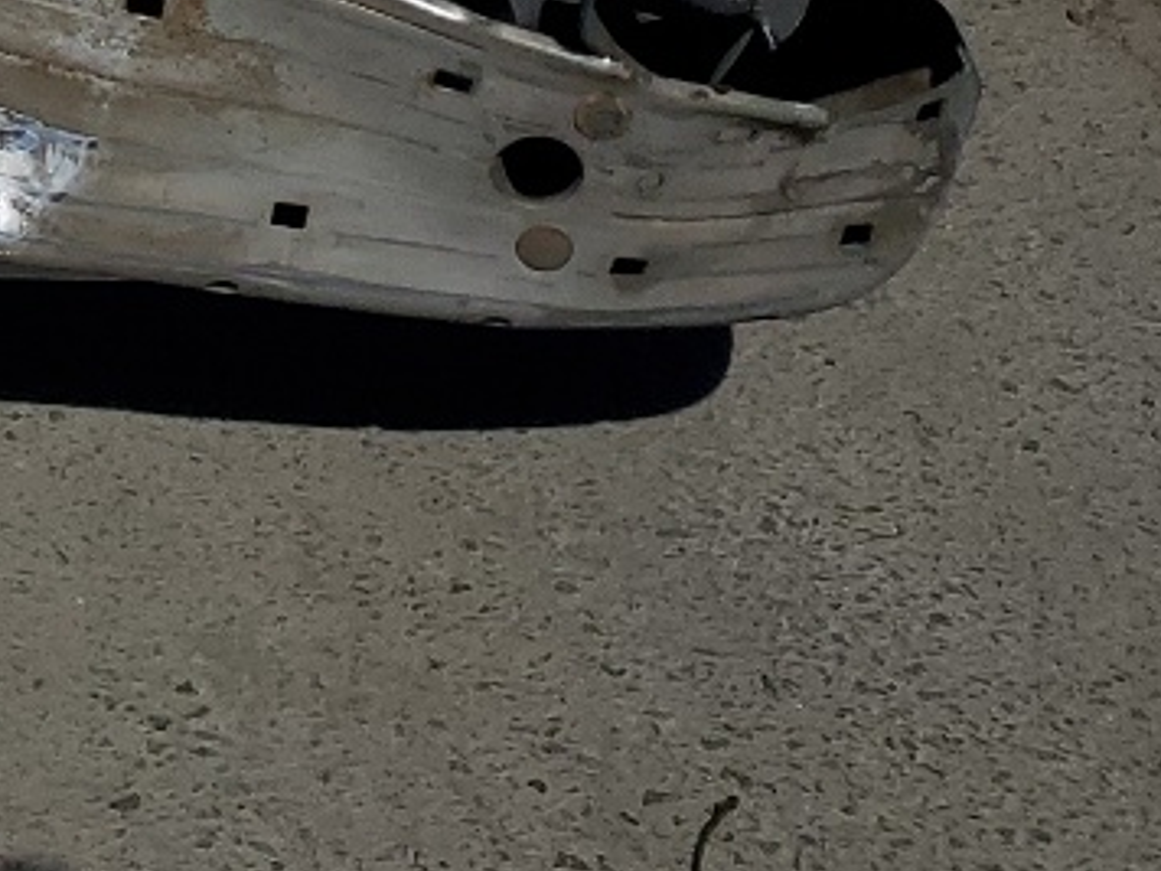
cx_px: -786
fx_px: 3924
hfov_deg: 15.1
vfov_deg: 11.2
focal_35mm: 117
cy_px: -969
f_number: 1.5
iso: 52
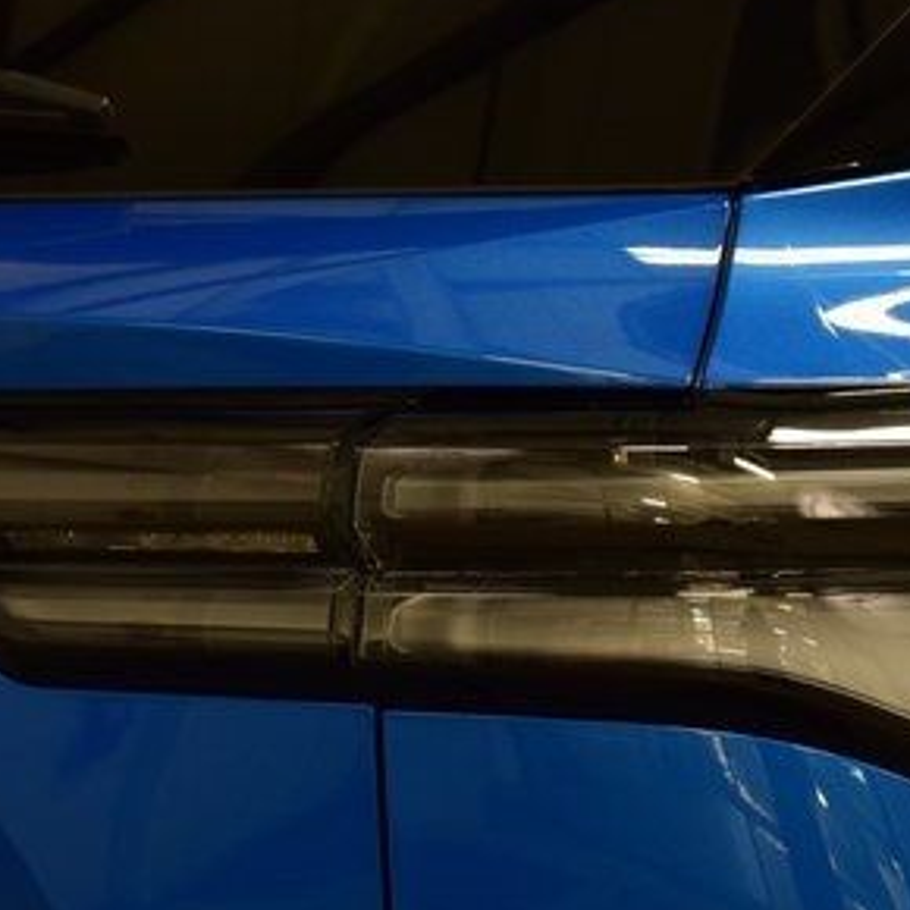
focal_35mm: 163
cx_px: 628
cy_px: 585
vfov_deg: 10.7
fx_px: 4848
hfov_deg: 10.7
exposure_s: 1/125
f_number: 5.6
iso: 1600
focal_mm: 58
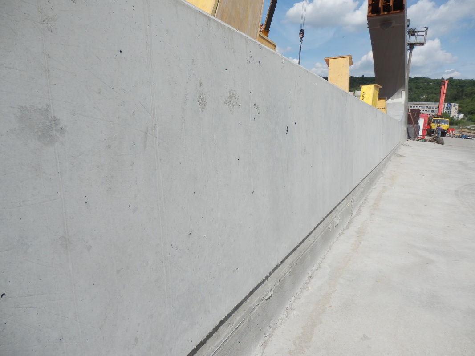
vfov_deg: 54.9
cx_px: 238
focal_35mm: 25
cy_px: 178
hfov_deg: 69.4
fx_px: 343
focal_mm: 4.5
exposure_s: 1/200
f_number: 8.7
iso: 80
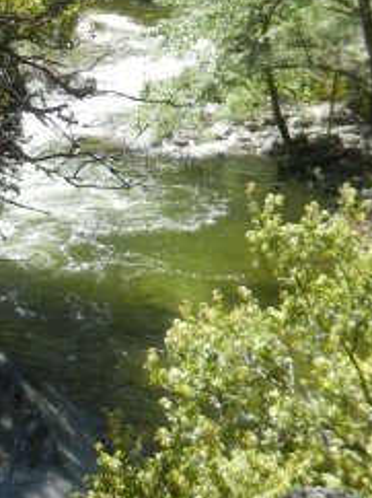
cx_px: 277
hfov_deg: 11.6
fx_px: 1823
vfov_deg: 15.3
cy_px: 6
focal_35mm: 127
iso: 160
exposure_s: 1/444
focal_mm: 5.4
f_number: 3.5
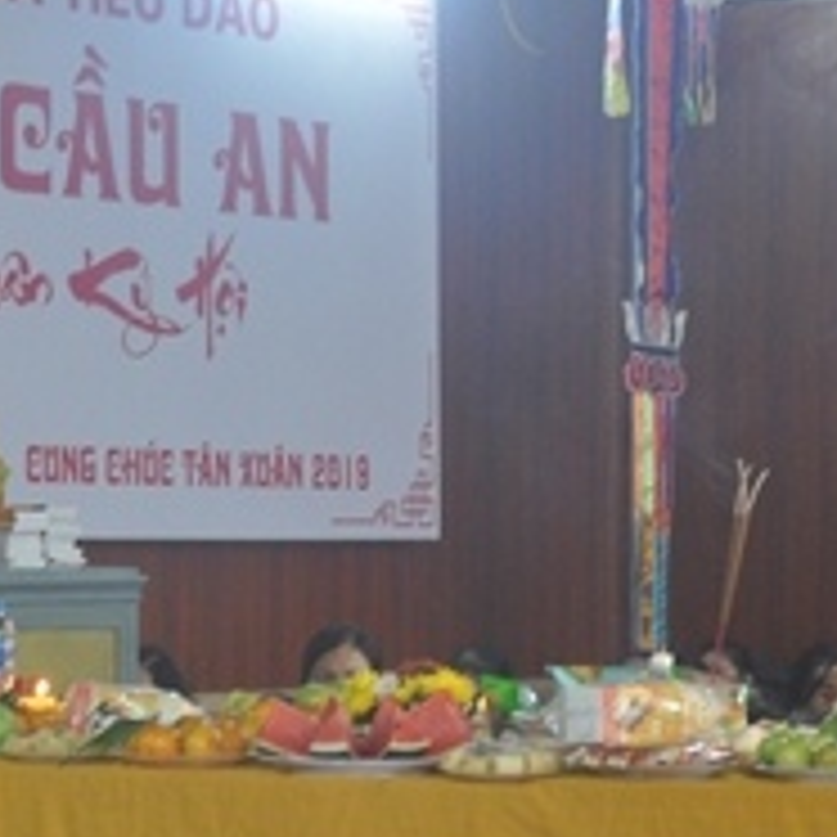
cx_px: 153
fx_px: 4623
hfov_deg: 10.3
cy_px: 729
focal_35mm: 169
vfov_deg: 10.3
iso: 640
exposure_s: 1/15
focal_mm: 38
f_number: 5
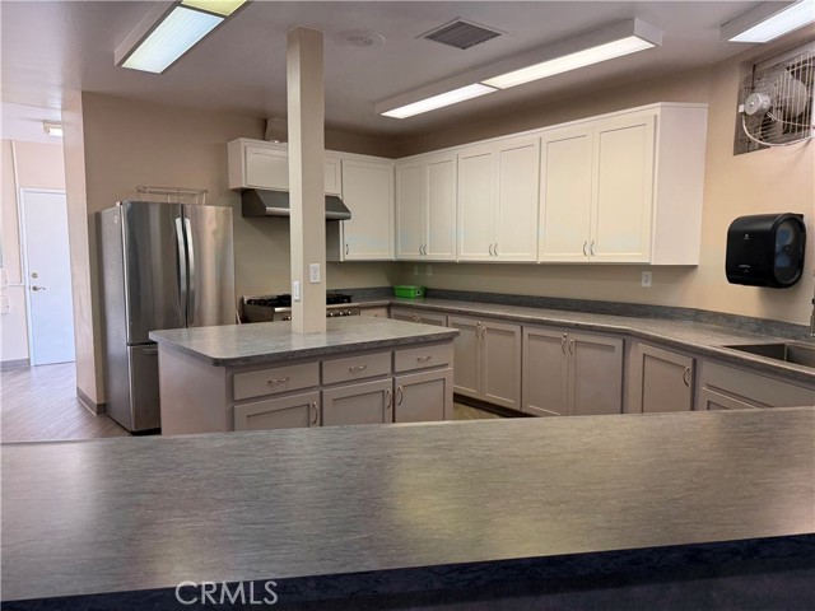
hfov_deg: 71.6
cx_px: 408
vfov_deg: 56.8
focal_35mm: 24
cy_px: 306
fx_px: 565
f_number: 1.78
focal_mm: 6.76
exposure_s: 1/120
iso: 160
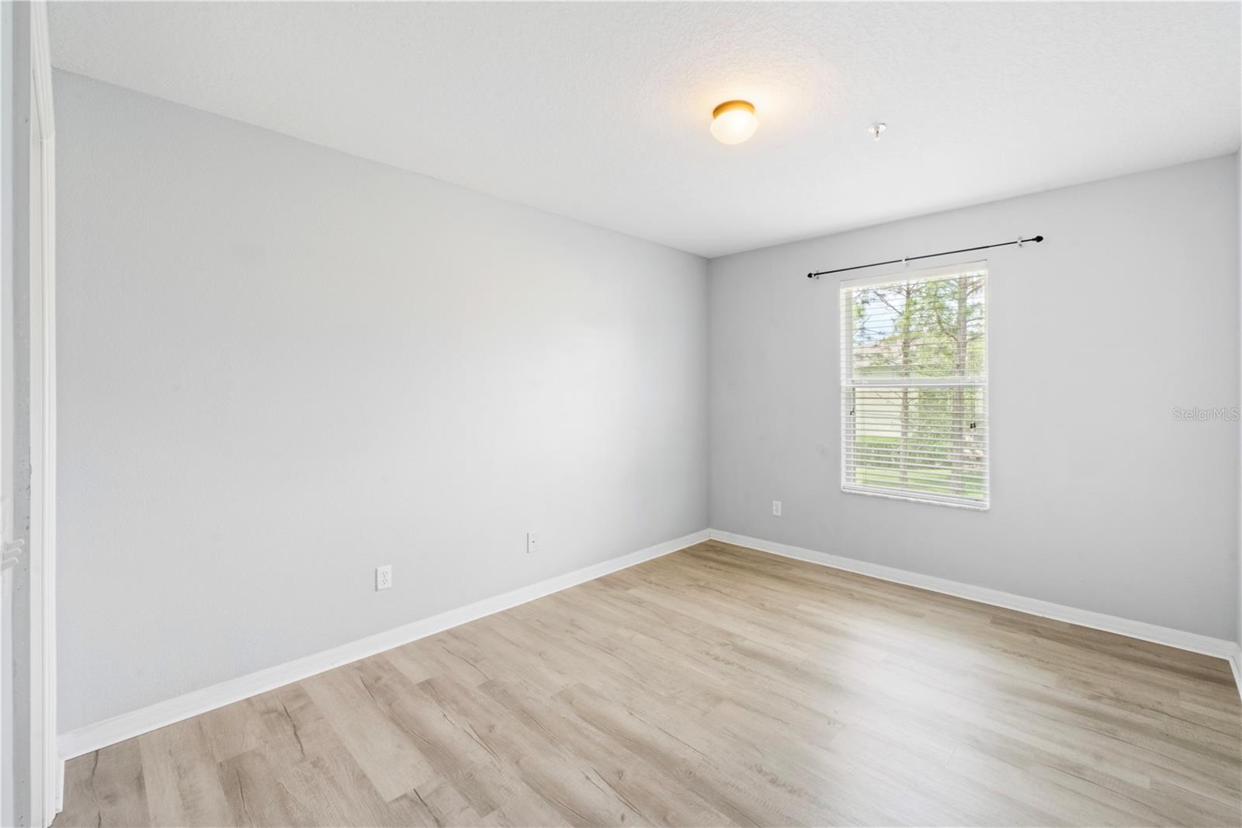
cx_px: 621
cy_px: 414
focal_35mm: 15
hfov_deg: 100.4
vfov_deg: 77.3
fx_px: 517
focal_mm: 10
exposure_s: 1.5
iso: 320
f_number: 20
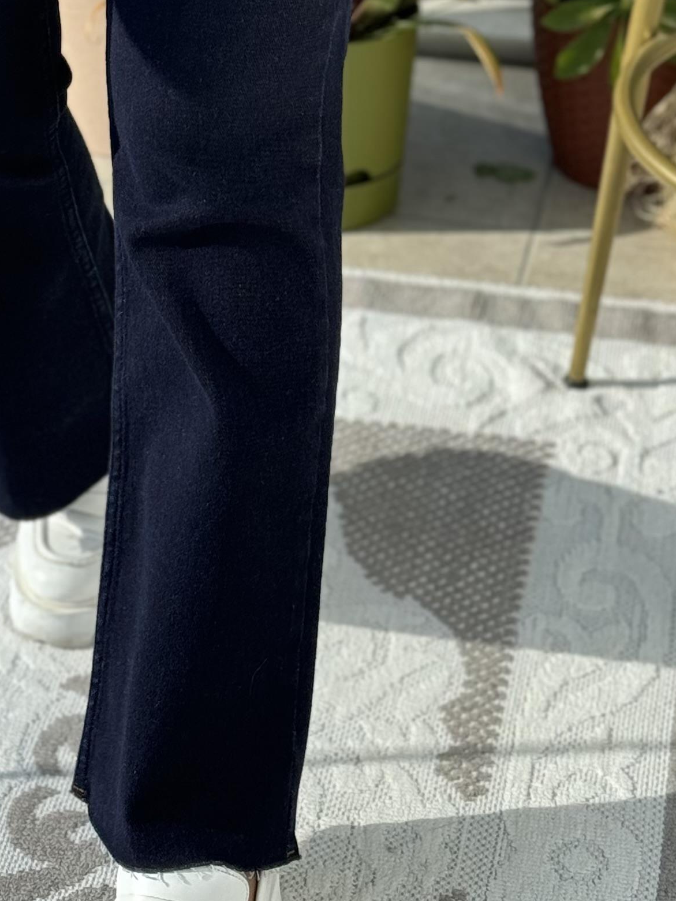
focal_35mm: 124
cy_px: 99
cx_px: 167
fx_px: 3228
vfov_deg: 15.7
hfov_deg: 11.9
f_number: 1.78
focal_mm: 6.76
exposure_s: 1/802
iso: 64
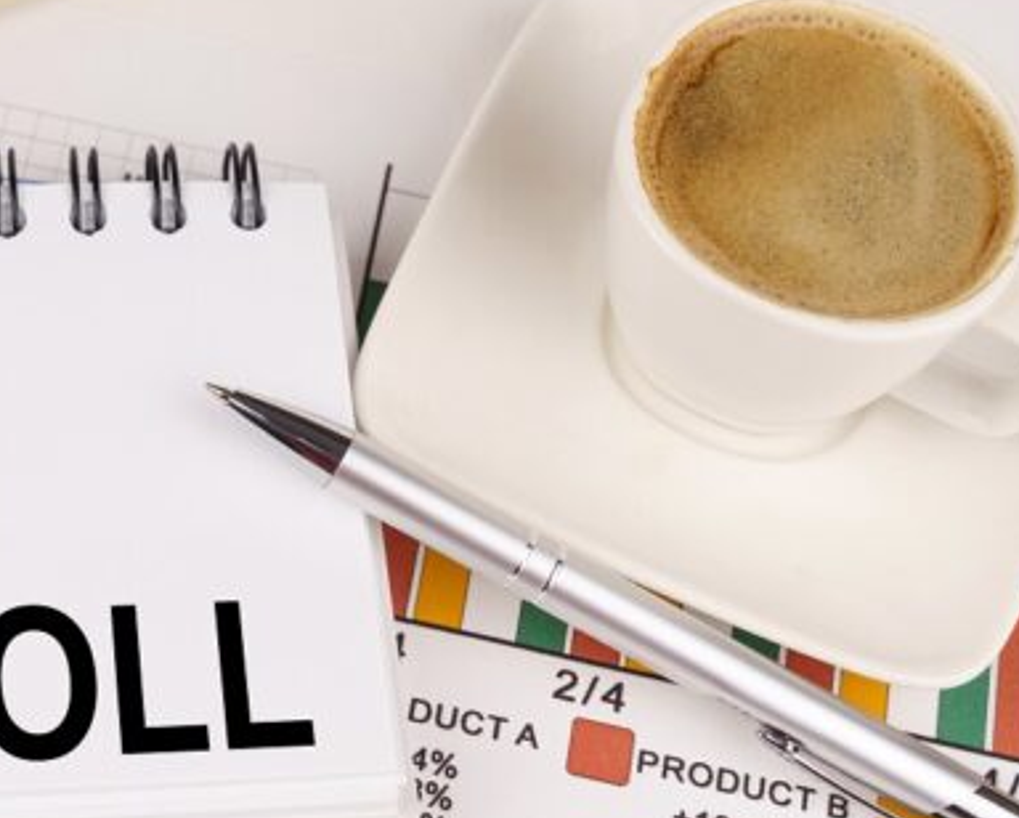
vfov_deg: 17.1
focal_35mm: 90
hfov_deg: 20.7
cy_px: 433
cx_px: 58
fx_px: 2717
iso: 100
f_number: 8
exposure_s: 1/125
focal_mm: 48
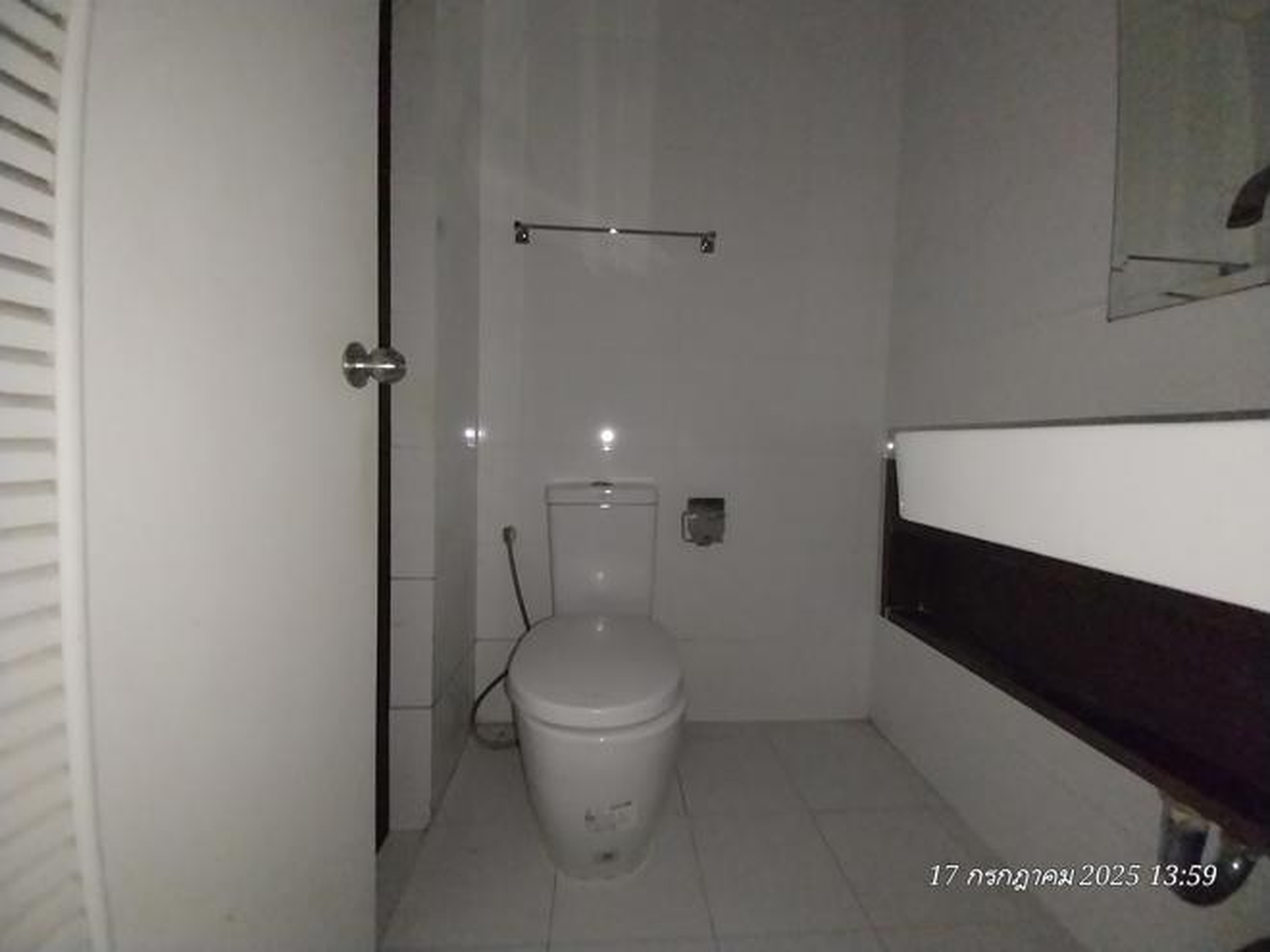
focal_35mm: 13
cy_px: 476
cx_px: 635
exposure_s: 1/14
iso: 500
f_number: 2.2
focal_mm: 1.3
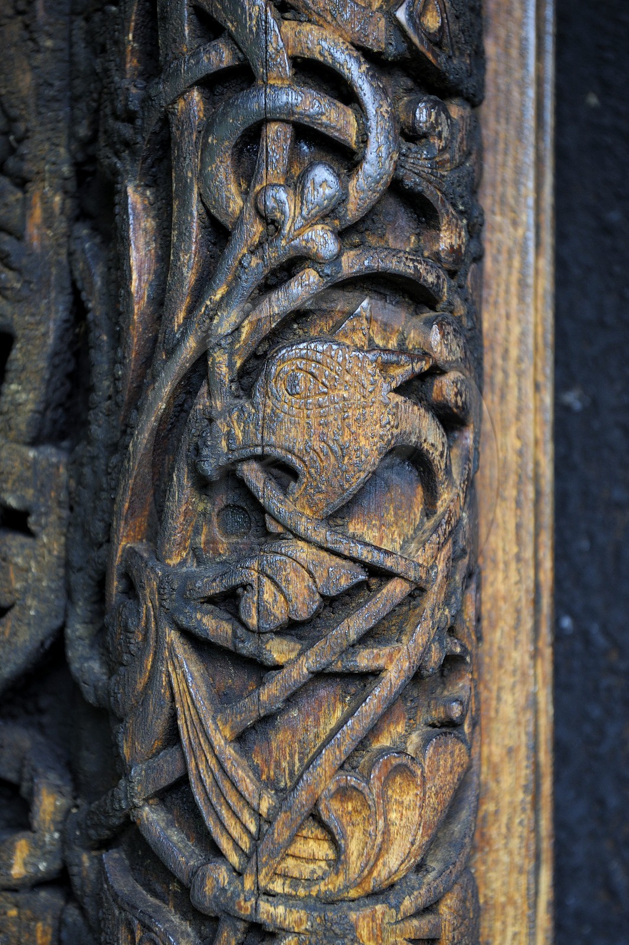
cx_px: 314
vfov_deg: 30.5
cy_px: 472
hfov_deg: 20.6
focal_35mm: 66
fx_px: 1733
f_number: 4
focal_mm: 66
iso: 800
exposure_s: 1/60
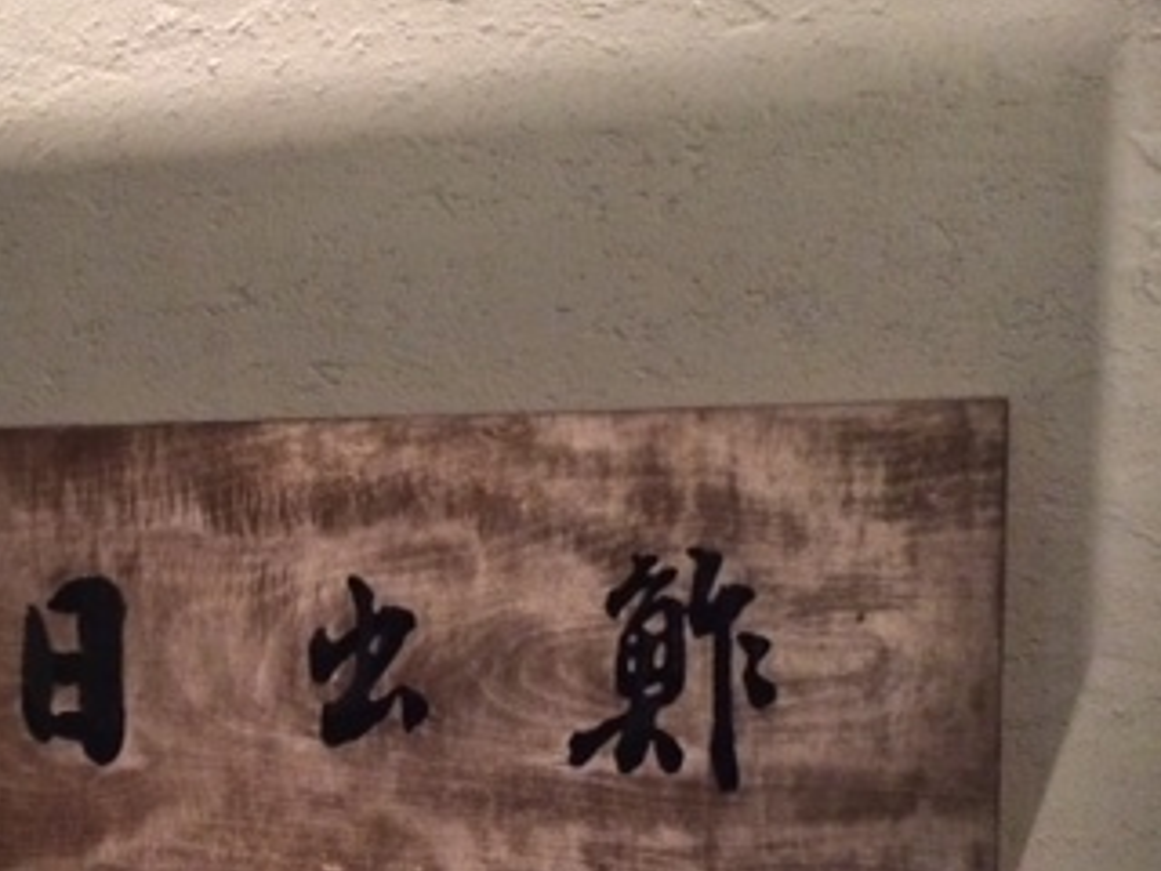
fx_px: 2012
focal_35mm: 60
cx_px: 377
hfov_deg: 31.9
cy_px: 777
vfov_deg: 23.8
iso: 320
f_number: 2.2
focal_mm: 4.12
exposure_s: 1/15
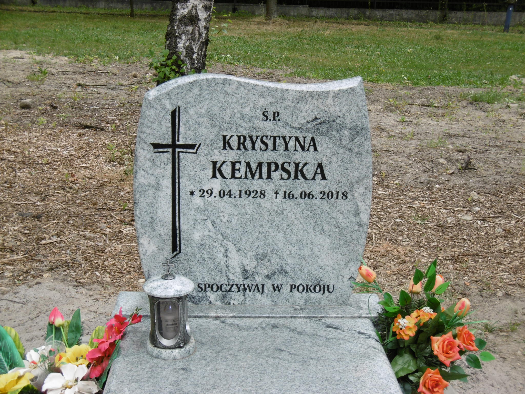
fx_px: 895
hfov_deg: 32.7
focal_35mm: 59
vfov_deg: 24.8
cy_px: 197
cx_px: 262
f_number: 4.2
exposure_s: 1/125
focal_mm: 10.5
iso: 100
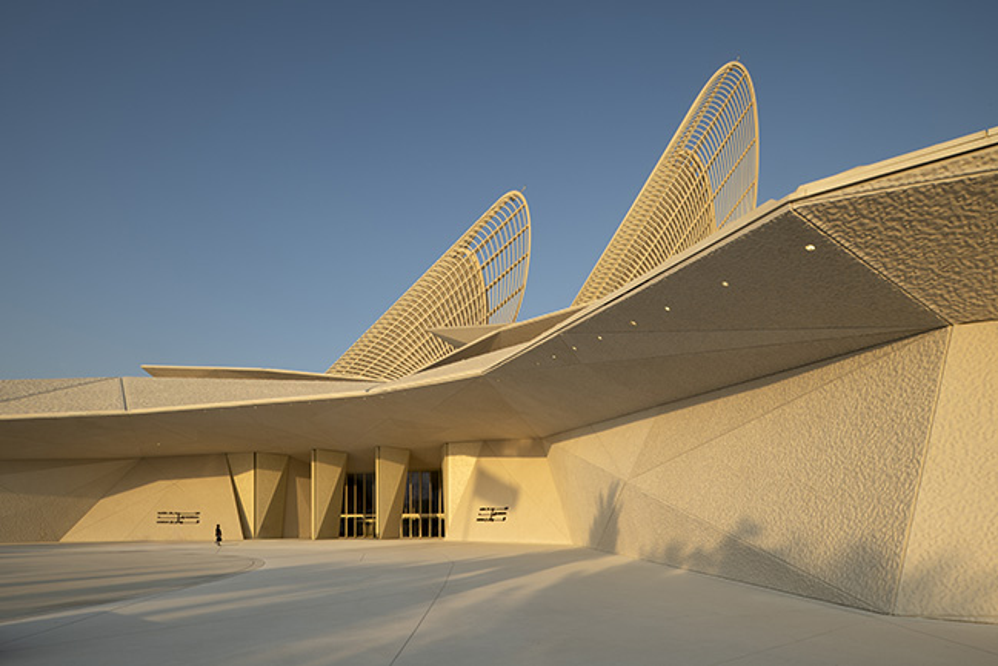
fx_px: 527
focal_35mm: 19
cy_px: 333
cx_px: 499
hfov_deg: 86.9
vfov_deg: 64.6
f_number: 20
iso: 64
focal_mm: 19
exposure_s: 1/25
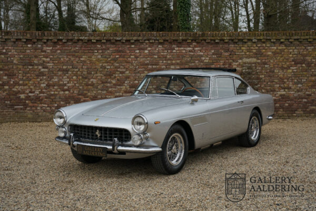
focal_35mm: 53
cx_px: 158
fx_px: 463
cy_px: 106
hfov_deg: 37.7
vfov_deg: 25.7
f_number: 5.6
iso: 100
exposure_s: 1/160
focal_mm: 52.7
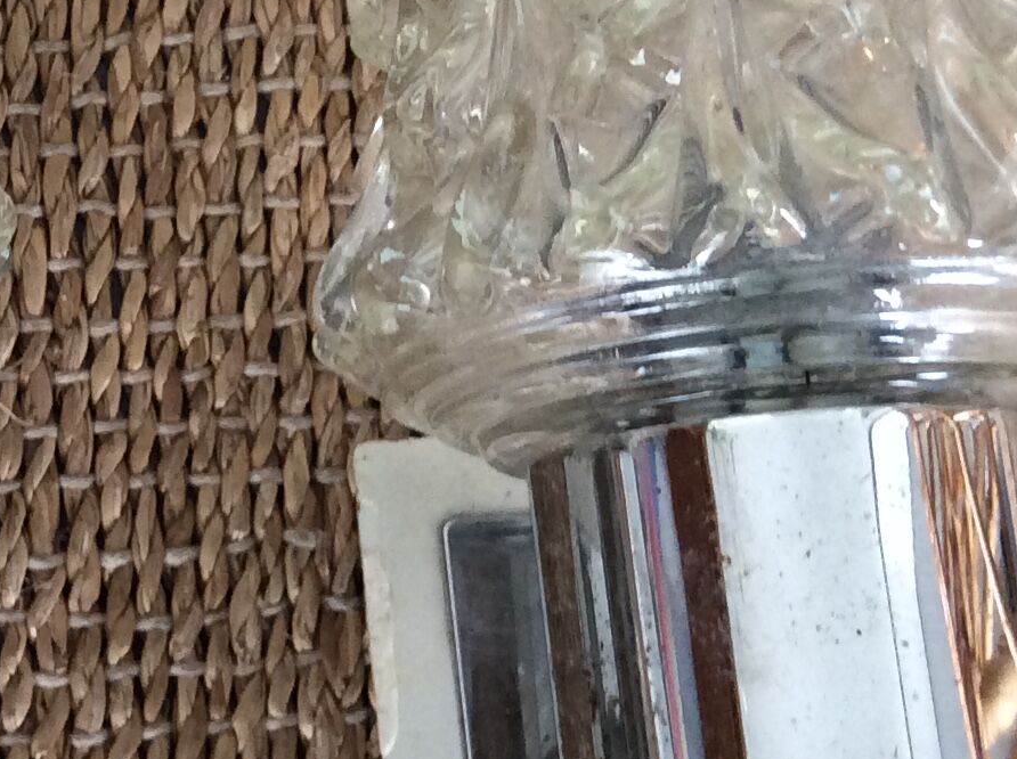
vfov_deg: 15.8
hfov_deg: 20.4
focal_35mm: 93
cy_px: 237
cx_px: -5
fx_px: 2728
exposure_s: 1/25
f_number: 2.4
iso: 80
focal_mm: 3.3
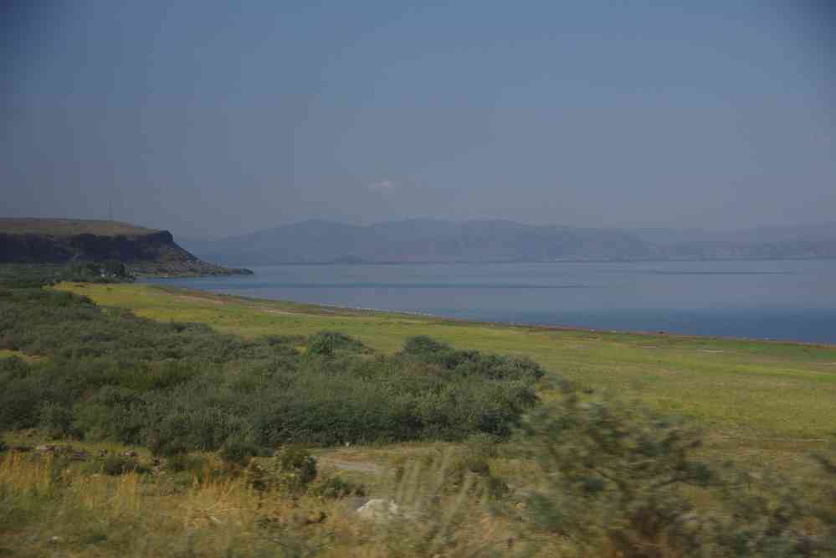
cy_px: 279
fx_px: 1742
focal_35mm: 75
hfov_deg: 27.0
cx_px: 418
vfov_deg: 18.2
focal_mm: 50
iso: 400
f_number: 4.5
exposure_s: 1/400
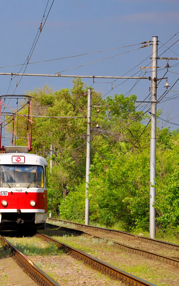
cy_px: 143
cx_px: 17
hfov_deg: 6.3
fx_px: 1623
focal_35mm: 208
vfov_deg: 10.1
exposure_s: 1/500
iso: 200
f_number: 8
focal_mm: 90
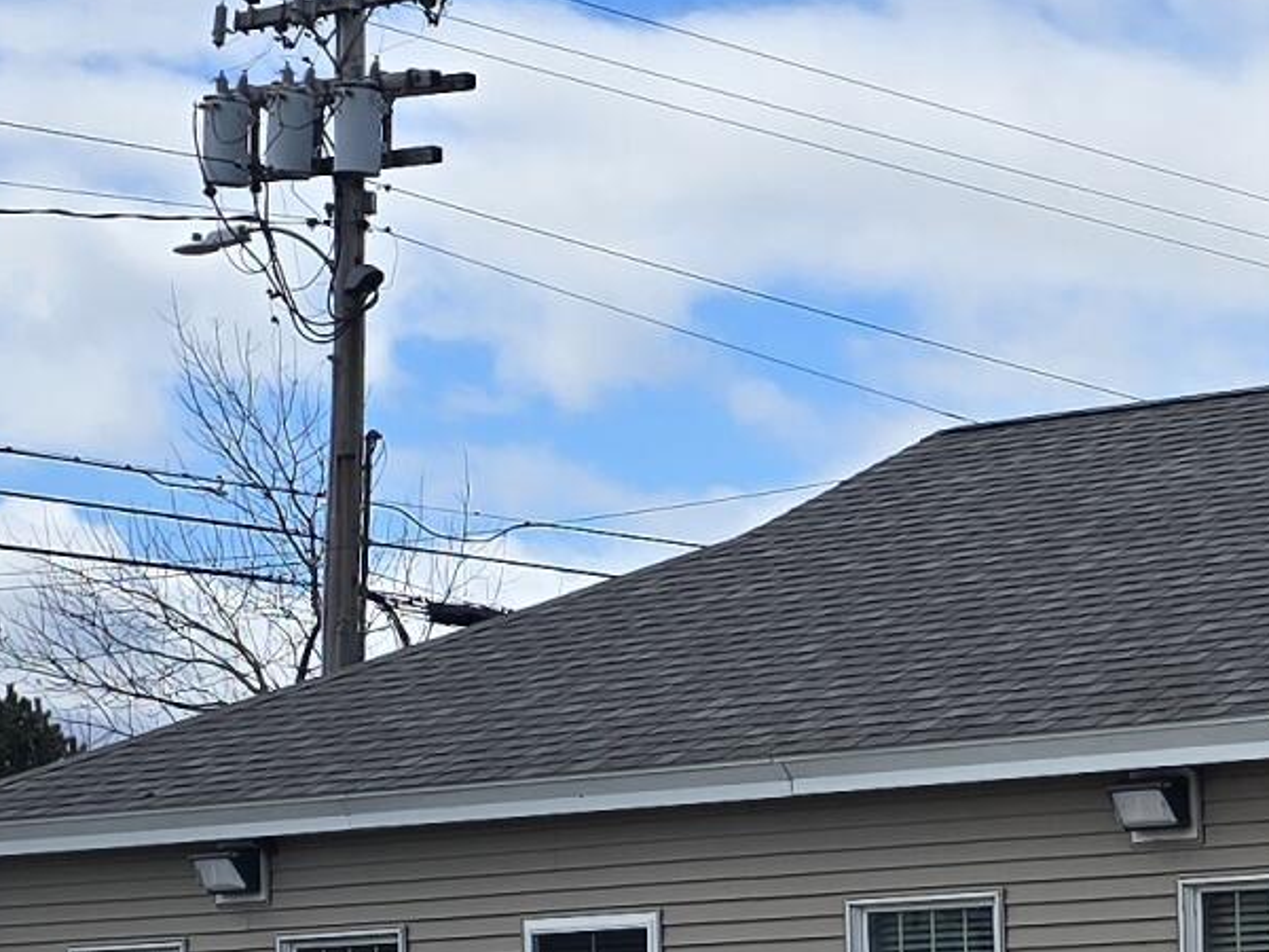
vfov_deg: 12.6
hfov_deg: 15.8
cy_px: 1147
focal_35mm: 115
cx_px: 1865
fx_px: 4216
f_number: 1.7
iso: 12
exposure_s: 1/1182
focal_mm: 6.3
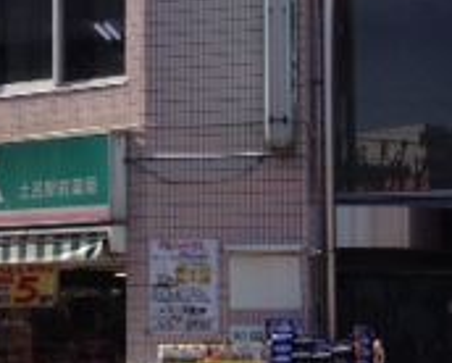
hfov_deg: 14.7
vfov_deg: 12.2
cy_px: 208
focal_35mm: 127
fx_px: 1701
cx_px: -74
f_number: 2.4
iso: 50
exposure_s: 1/1346
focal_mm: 4.28
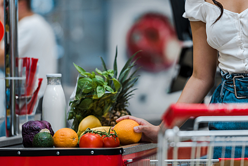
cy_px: 83
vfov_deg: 6.9
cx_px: 124
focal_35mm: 200
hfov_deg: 10.3
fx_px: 1378
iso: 250
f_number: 3.5
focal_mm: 200
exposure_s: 1/100
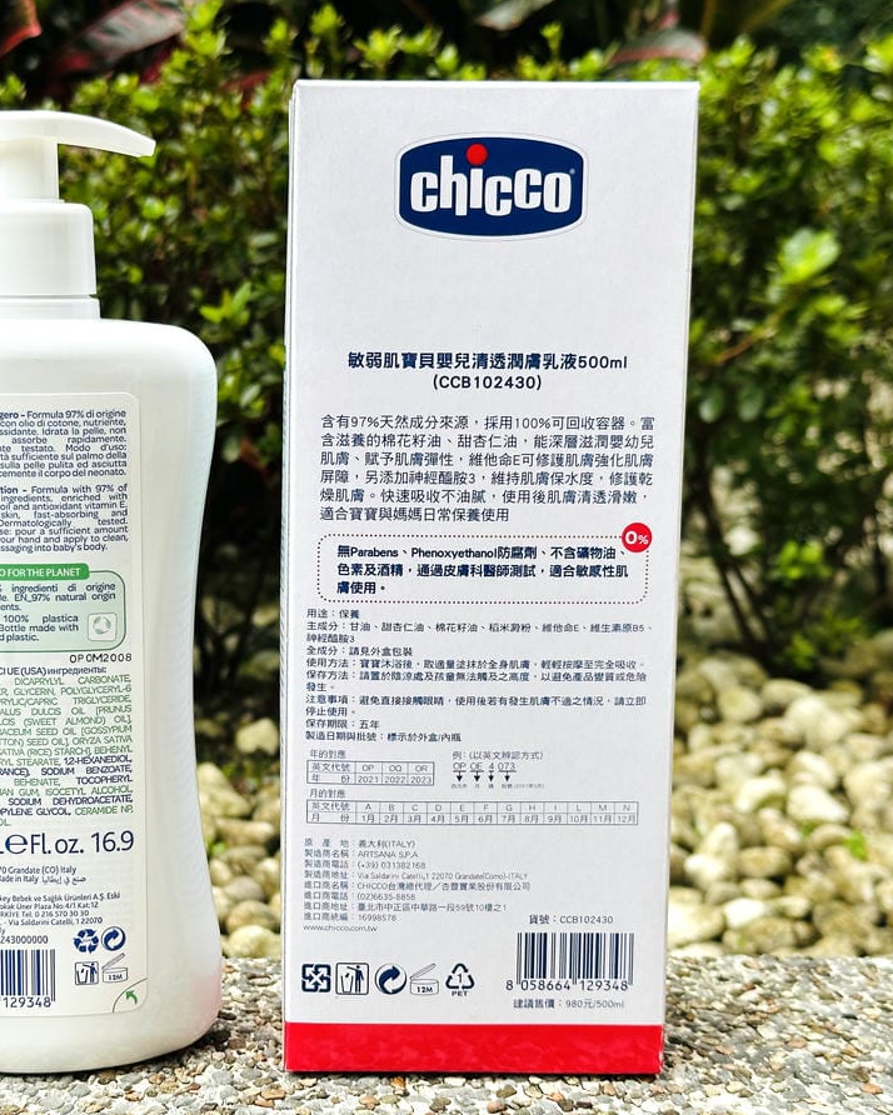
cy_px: 556
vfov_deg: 30.0
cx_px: 281
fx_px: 2081
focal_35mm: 63
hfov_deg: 24.1
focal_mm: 6.86
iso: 64
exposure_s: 1/729
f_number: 1.78
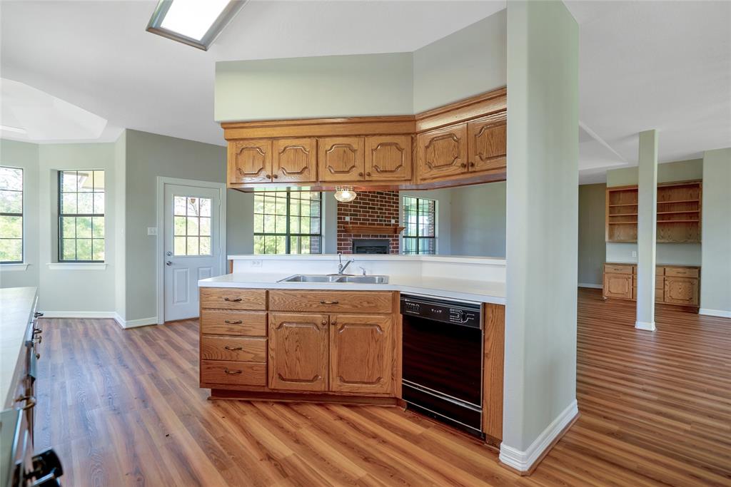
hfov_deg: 96.7
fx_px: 325
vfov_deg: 73.8
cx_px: 366
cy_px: 244
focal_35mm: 16
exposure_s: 1/400
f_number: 4
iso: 100
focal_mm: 16
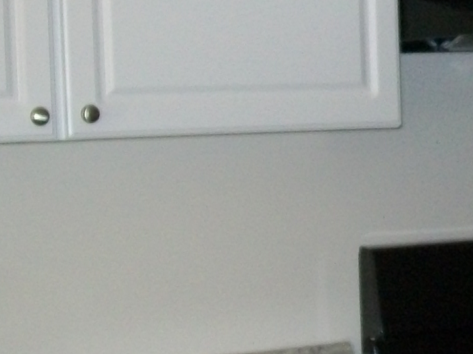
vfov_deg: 14.4
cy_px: 219
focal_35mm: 103
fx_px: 1407
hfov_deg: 18.2
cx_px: 553
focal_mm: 6
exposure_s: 1/60
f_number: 2.7
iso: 160
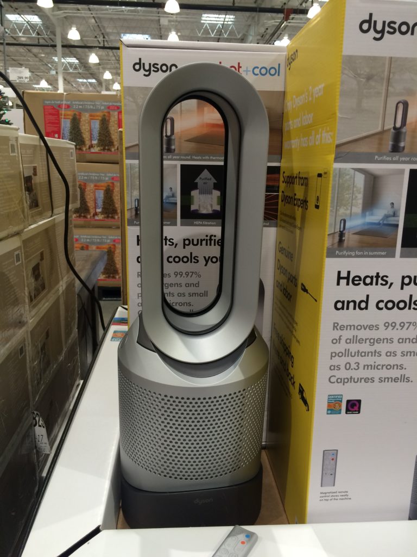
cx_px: 208
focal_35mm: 29
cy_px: 278
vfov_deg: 61.7
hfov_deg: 48.2
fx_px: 466
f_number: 2.2
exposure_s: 1/30
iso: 64
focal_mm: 4.15
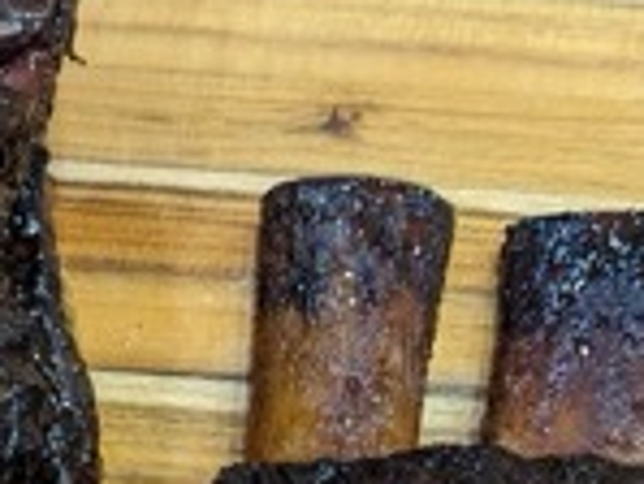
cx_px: 177
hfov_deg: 19.0
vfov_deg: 13.6
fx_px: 1918
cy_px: 709
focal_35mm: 103
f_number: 1.85
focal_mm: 6.81
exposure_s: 1/120
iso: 385
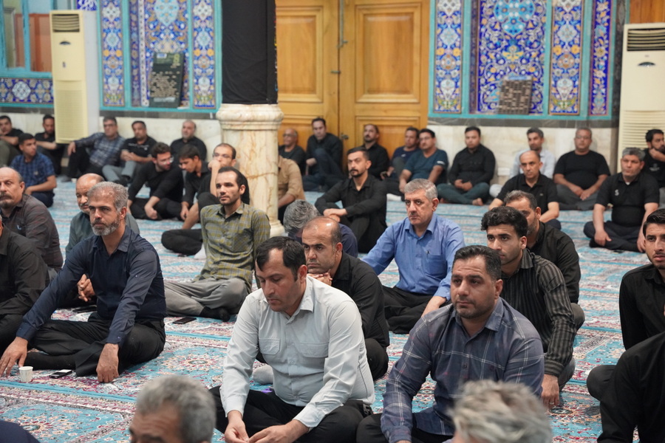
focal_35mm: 70
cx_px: 332
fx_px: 1293
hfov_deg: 28.8
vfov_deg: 19.5
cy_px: 222
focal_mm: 70
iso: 6400
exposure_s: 1/160
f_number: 4
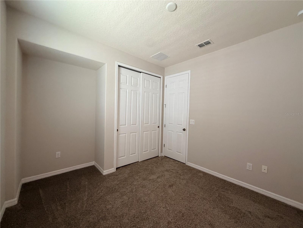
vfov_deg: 85.7
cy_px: 114
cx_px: 152
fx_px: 123
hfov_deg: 102.1
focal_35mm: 14
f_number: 2.2
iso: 320
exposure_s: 1/97
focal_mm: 2.22
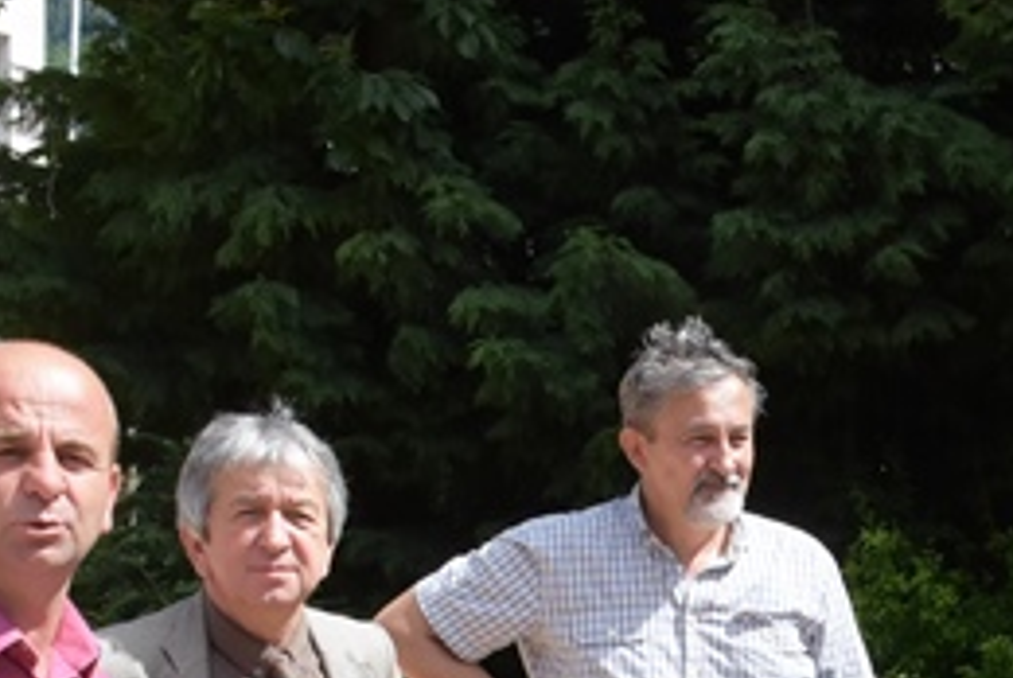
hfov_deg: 23.5
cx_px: 990
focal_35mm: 83
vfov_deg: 15.8
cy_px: 851
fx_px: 2338
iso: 800
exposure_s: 1/640
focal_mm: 18
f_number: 13
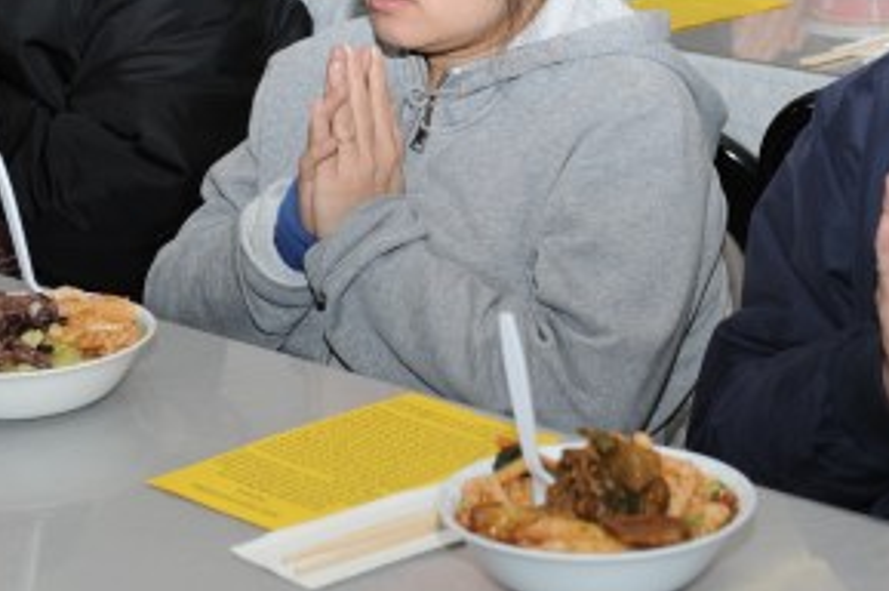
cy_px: 23
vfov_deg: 11.8
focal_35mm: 115
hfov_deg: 17.7
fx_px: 2837
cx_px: 671
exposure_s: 1/50
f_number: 6.3
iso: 200
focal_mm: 52
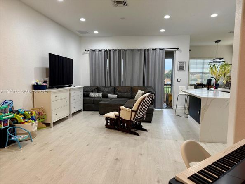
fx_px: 170
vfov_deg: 56.8
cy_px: 92
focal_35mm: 24
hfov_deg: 71.6
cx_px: 122
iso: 125
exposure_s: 1/60
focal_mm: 6.76
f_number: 1.78
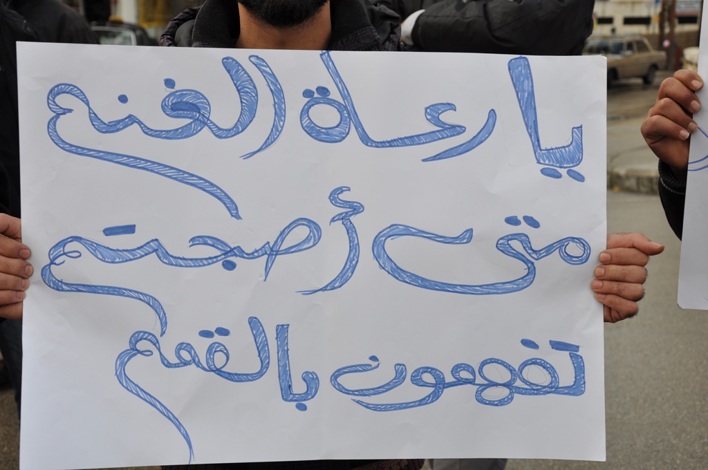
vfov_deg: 21.5
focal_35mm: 63
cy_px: 235
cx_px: 354
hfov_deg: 31.9
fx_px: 1237
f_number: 8
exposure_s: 1/250
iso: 200
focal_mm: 42
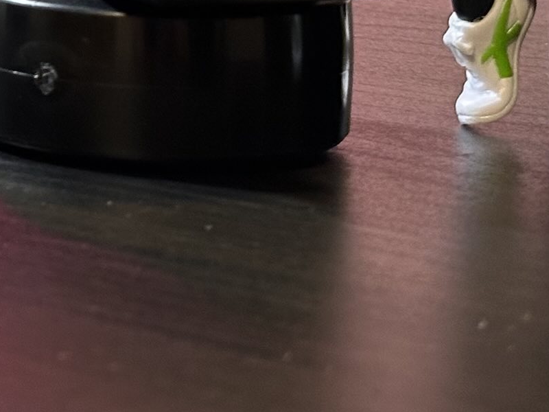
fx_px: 2855
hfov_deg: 10.5
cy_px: -264
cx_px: -369
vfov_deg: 8.0
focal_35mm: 180
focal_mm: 6.86
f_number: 1.78
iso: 200
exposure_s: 1/33
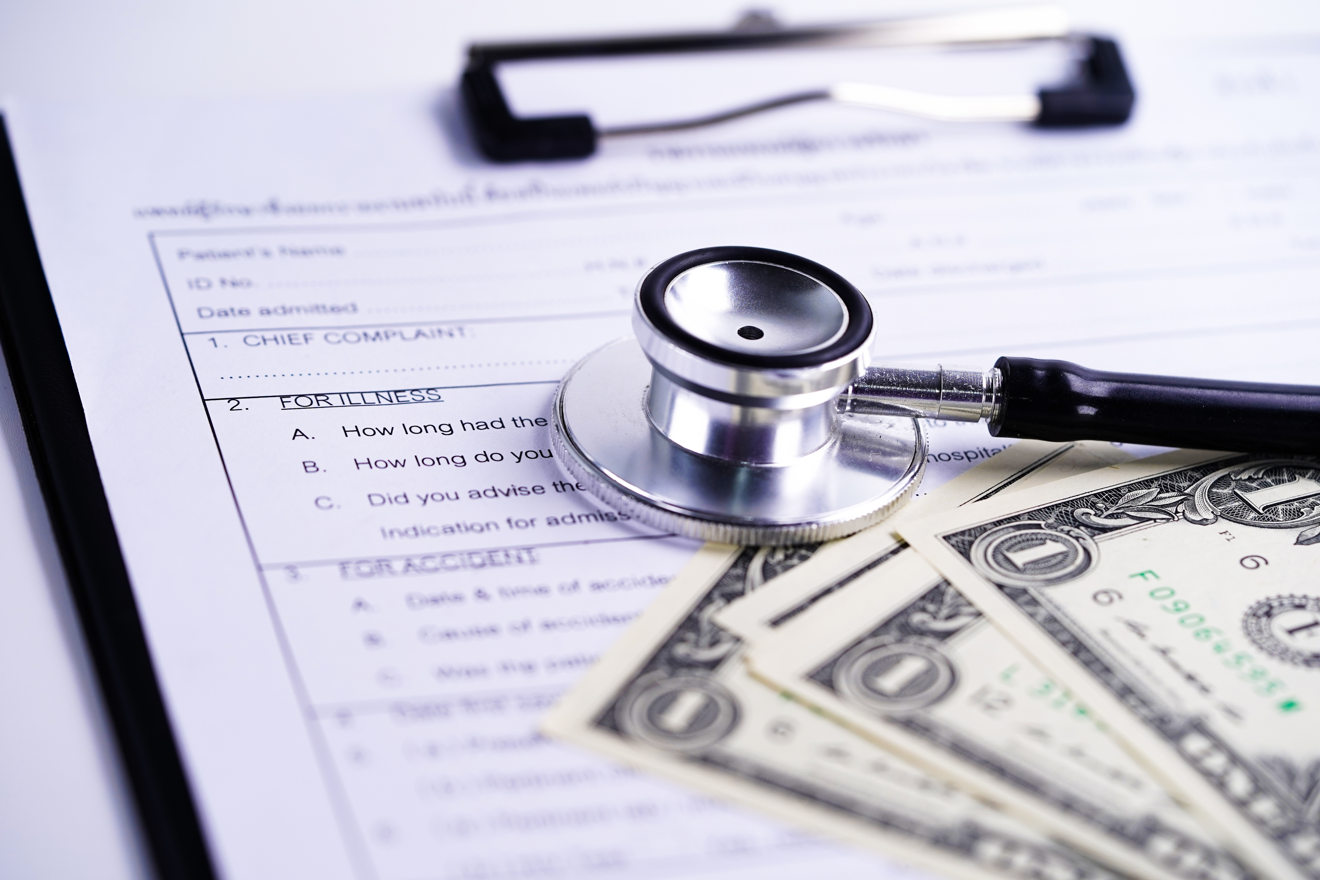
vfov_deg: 15.2
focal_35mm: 90
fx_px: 3300
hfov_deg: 22.6
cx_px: 660
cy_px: 440
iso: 320
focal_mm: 90
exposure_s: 1/100
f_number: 4.5
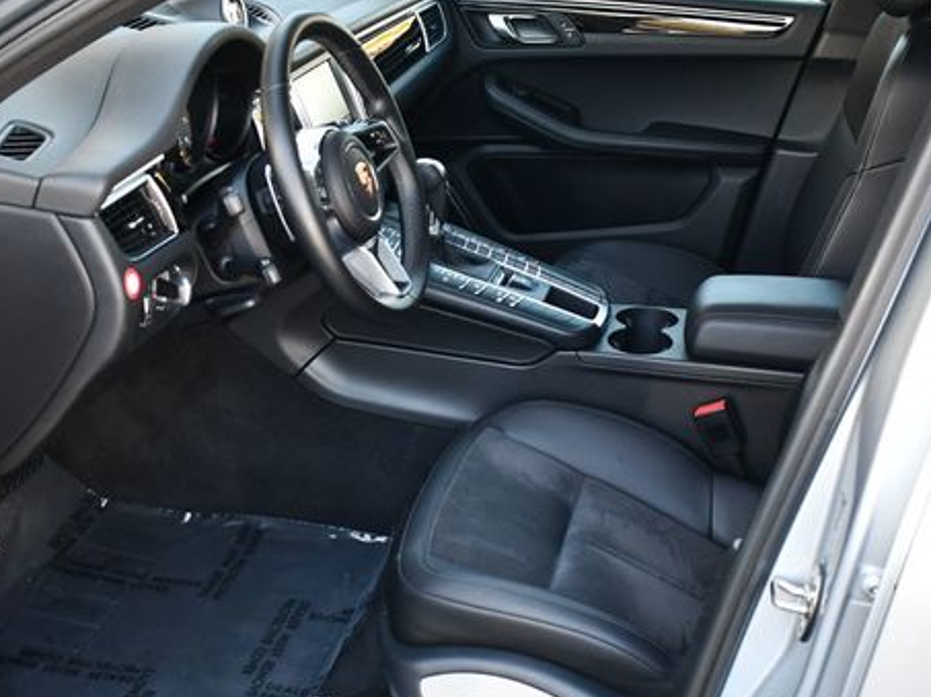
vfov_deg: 29.6
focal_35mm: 49
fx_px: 1317
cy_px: 421
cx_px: 452
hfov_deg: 38.9
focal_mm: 18
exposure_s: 1/200
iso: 800
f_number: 3.5
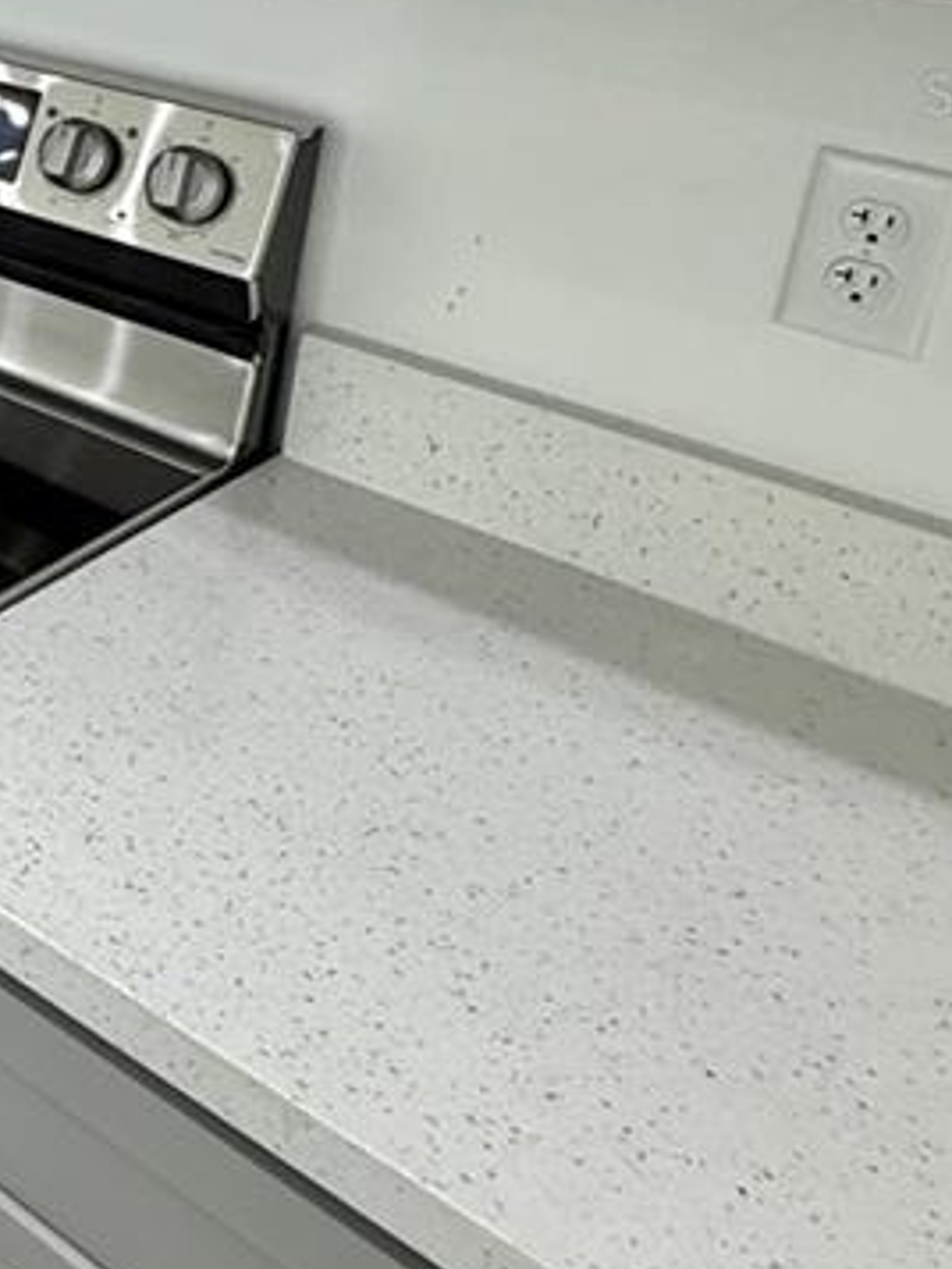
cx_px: -423
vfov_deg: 37.4
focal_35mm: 47
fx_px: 1722
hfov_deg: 24.8
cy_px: 92
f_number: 2.2
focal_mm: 2.22
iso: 125
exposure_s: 1/120
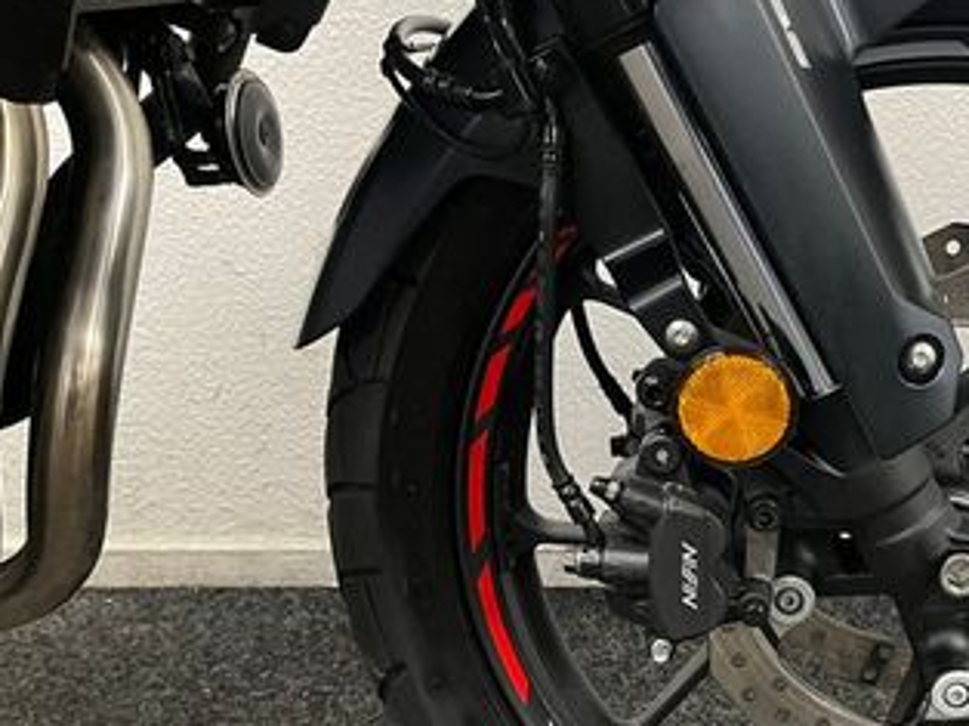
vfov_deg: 27.3
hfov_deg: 33.7
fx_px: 1482
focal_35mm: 53
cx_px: 926
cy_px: 479
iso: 250
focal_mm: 5.1
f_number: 1.6
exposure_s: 1/50
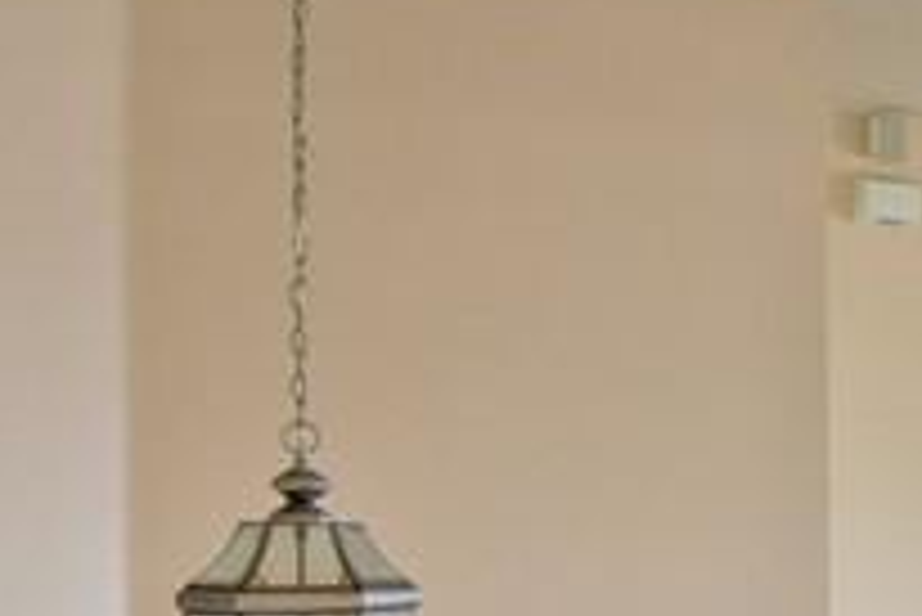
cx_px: 1639
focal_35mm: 74
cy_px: 558
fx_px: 1896
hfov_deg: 20.1
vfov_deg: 18.2
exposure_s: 1/80
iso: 400
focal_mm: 14
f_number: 4.5
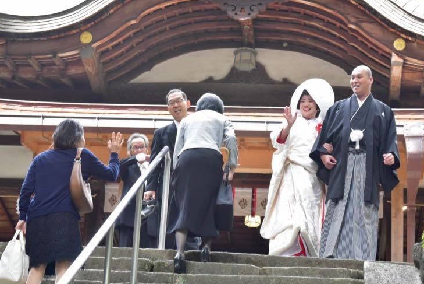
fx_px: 1520
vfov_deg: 10.6
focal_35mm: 129
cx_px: 225
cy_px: 159
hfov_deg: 15.9
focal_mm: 112
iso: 4000
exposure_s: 1/250
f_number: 8
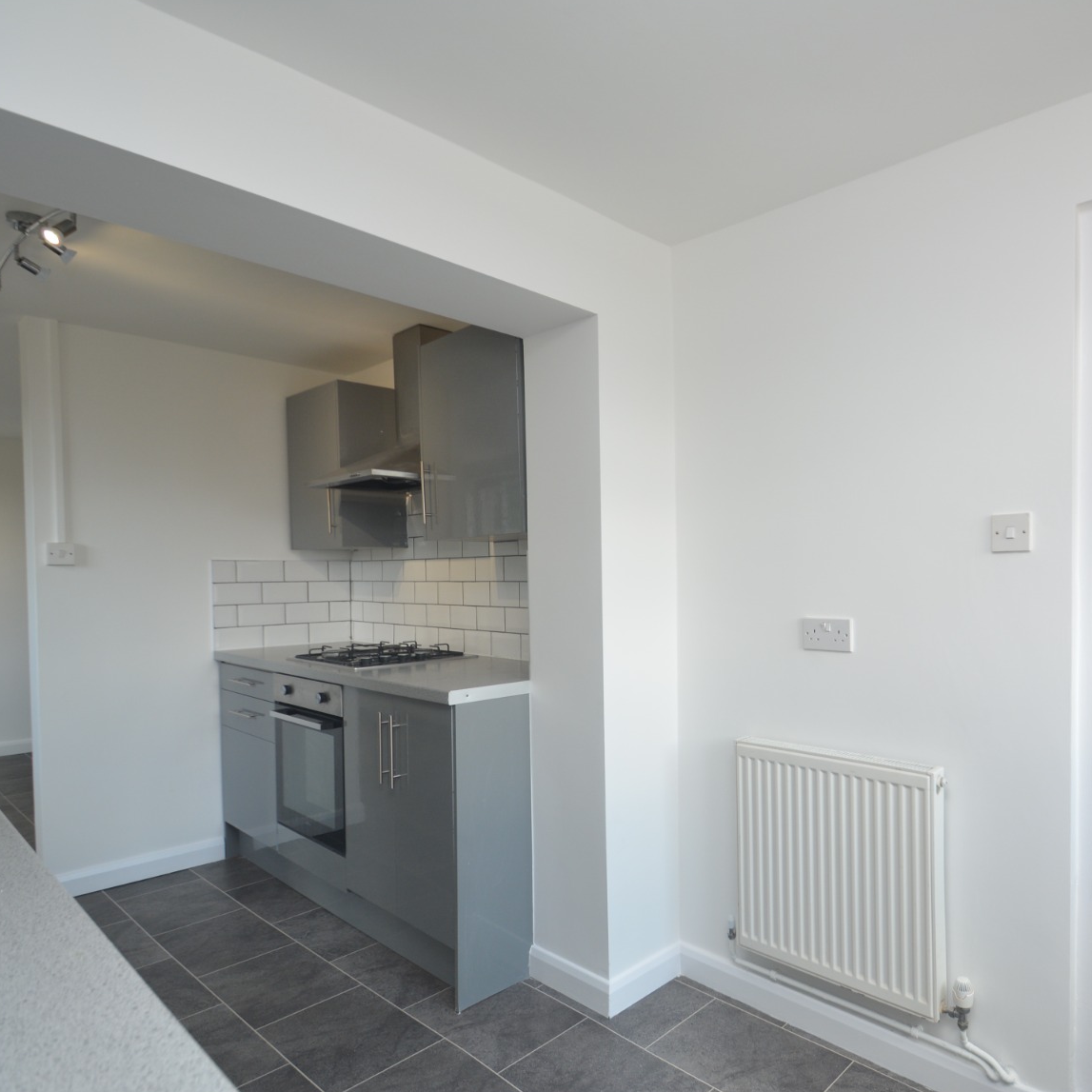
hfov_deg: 72.3
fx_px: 714
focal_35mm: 20
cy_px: 560
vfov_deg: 74.8
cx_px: 739
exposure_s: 1/80
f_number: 4.5
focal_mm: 10
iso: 200
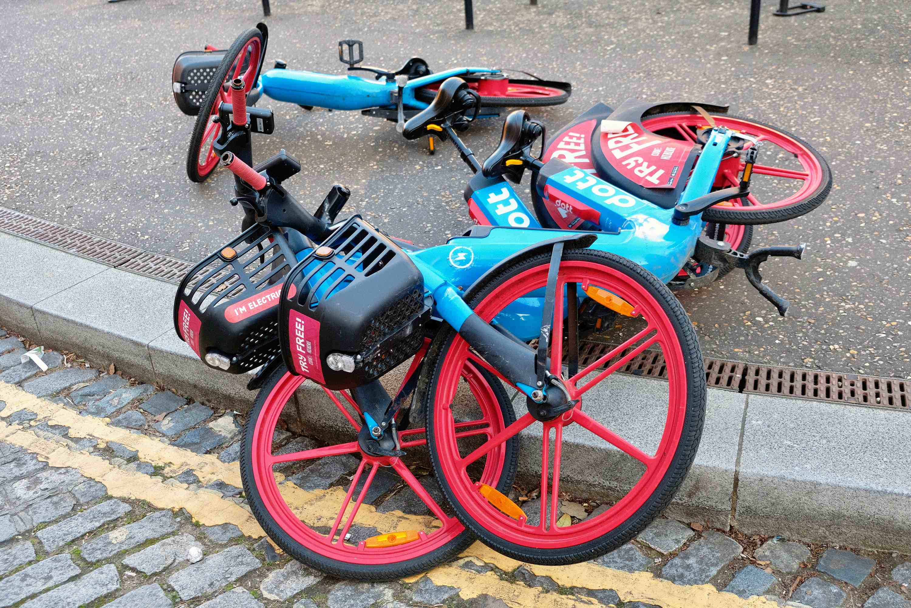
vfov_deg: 35.1
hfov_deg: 50.7
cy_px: 304
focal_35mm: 38
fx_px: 962
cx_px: 456
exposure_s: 1/85
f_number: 3.2
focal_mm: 25.4
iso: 200
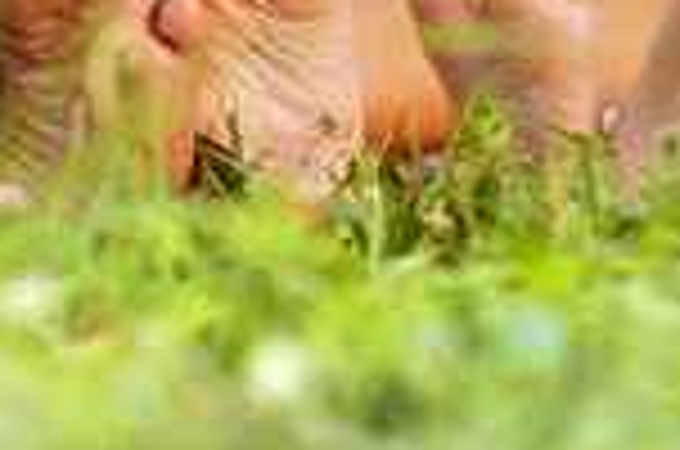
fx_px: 4392
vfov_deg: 5.8
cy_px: -115
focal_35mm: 233
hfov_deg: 8.8
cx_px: 128
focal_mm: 85
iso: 200
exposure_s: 1/800
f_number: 3.2
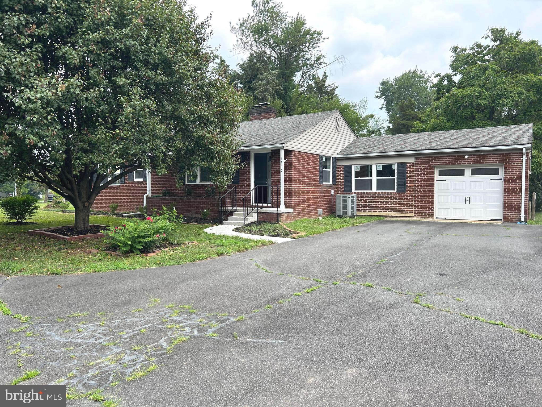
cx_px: 271
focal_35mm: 26
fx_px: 407
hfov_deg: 67.3
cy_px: 204
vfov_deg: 53.1
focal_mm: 5.7
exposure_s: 1/982
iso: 50
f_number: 1.5
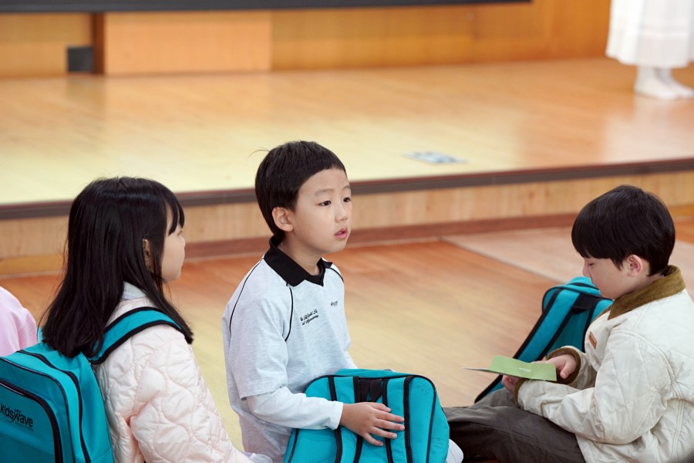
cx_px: 347
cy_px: 232
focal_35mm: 107
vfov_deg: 12.8
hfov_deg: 19.1
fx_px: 2063
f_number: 4
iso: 1000
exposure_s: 1/160
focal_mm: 107
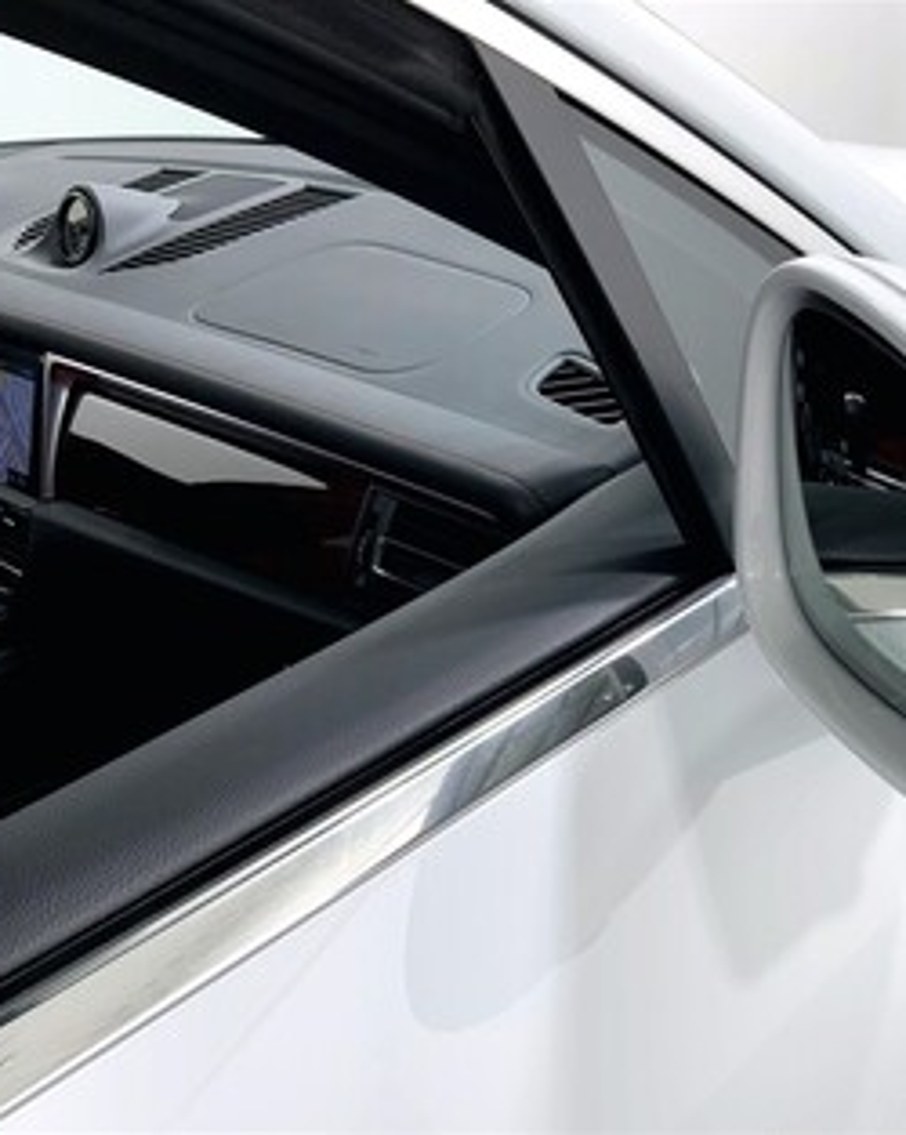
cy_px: 568
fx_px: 1275
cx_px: 652
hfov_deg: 38.4
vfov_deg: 48.0
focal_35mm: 38
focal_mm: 3
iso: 16
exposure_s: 1/127
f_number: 1.8
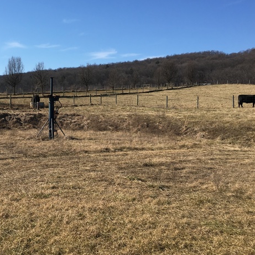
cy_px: 115
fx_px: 358
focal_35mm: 43
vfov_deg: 39.1
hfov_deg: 38.0
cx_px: 58
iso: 25
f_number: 2.2
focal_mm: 4.15
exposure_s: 1/1748
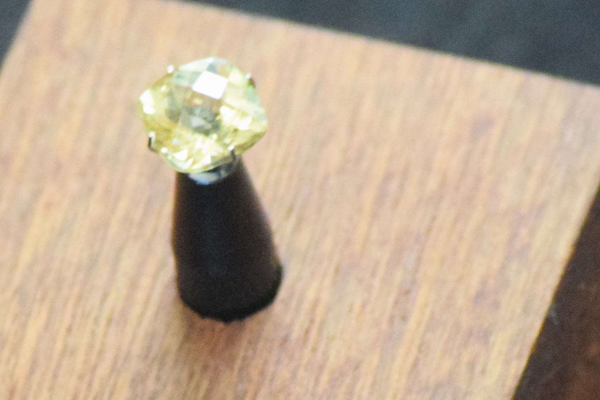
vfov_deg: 1.5
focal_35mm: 904
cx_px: 258
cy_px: 439
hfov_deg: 2.3
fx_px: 15066
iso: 6400
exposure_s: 1/60
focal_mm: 155
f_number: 5
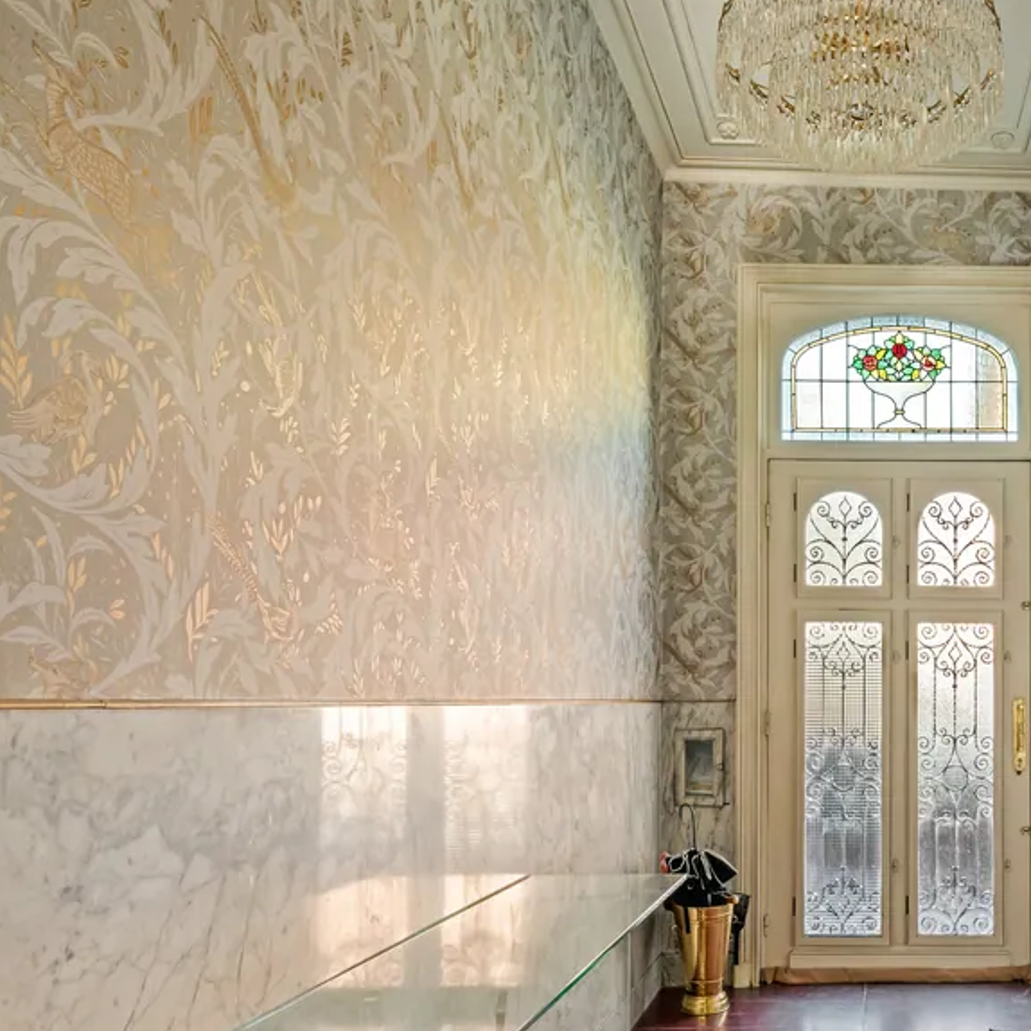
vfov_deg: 54.2
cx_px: 975
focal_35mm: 29
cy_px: 712
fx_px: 977
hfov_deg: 48.2
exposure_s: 1/3
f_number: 10
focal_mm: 14
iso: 400
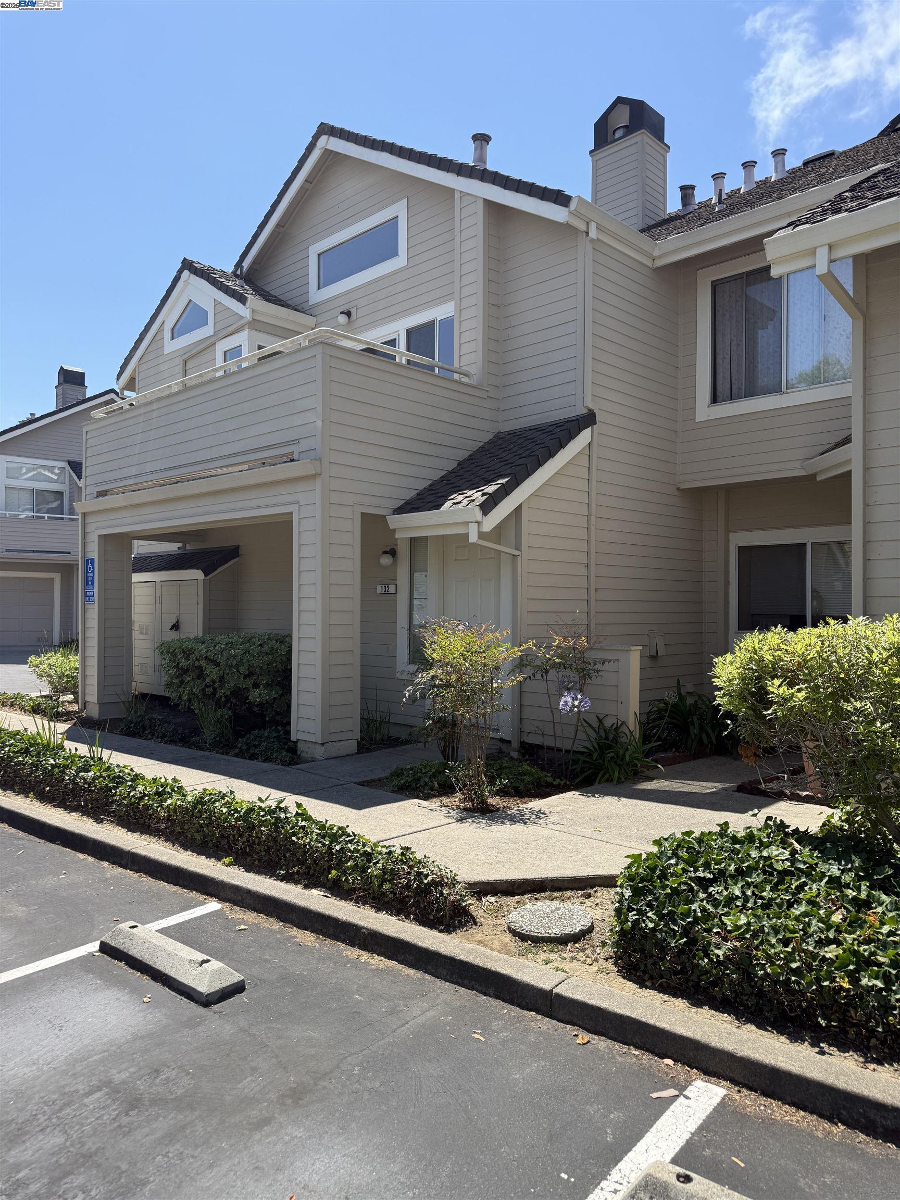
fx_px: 832
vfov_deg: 71.6
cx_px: 450
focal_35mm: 24
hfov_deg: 56.8
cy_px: 600
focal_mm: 6.76
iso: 80
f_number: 1.78
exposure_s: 1/2907
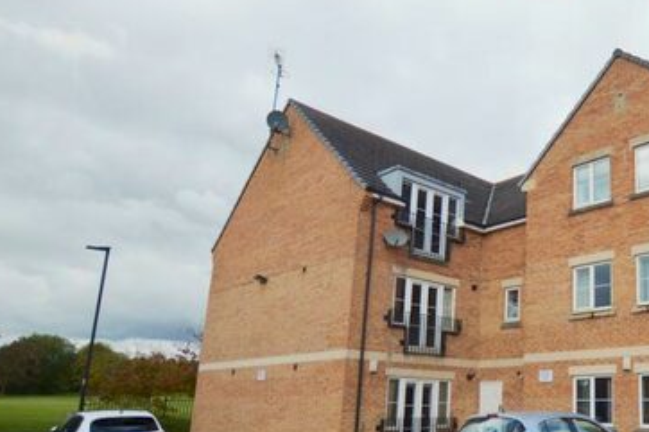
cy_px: 281
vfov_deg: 44.4
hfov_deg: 55.6
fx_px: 523
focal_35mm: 29
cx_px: 579
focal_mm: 10
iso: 100
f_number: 3.5
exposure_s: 1/800
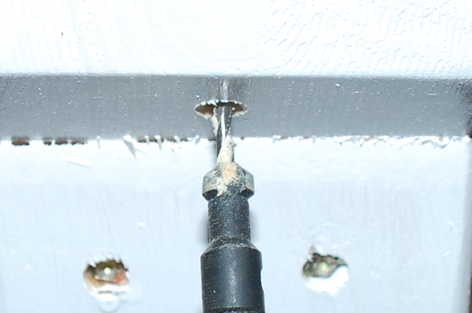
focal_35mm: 154
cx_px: 229
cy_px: 137
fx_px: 2017
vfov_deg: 8.9
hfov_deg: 13.4
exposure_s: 1/60
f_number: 5
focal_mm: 26
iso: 200
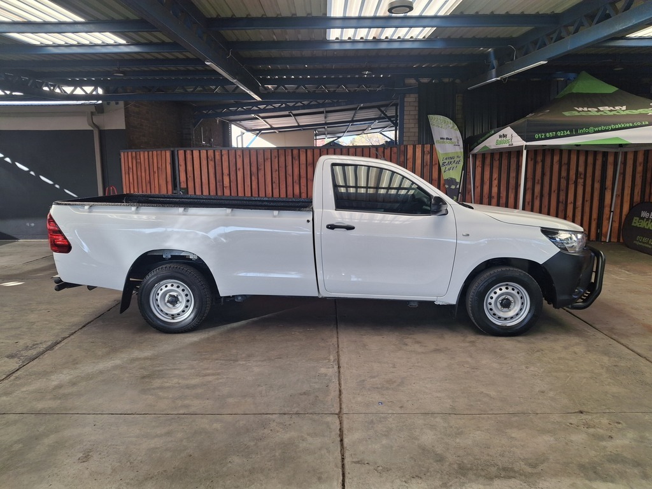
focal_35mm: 25
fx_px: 471
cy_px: 244
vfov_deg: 54.9
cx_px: 326
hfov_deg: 69.4
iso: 25
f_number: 1.8
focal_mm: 4.69
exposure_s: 1/101
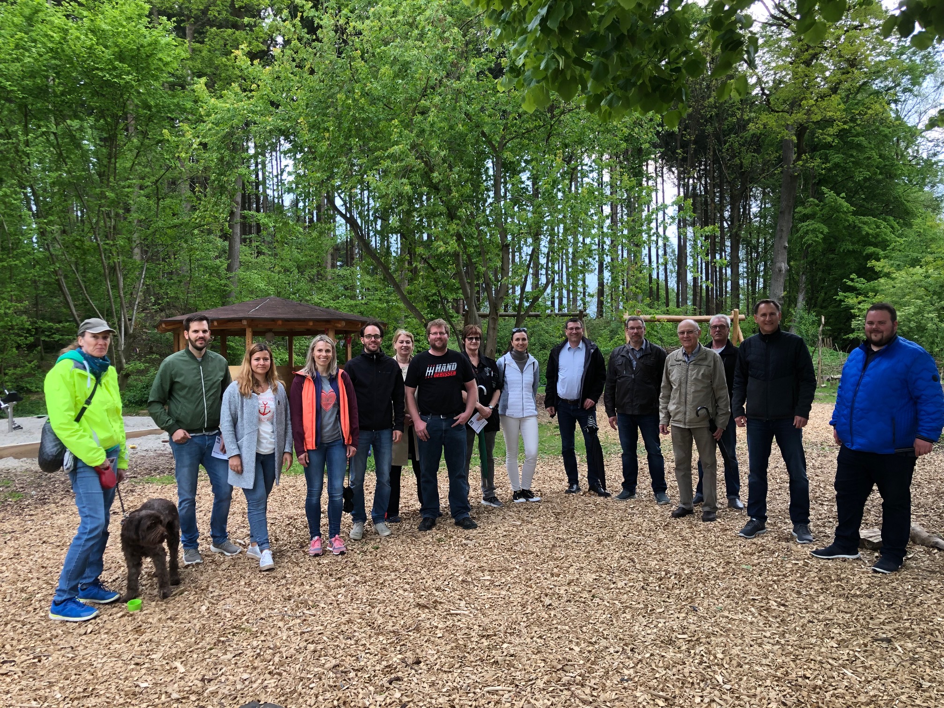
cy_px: 354
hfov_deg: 63.4
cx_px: 472
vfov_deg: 49.7
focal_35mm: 28
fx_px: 764
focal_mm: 3.99
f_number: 1.8
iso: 40
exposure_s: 1/120
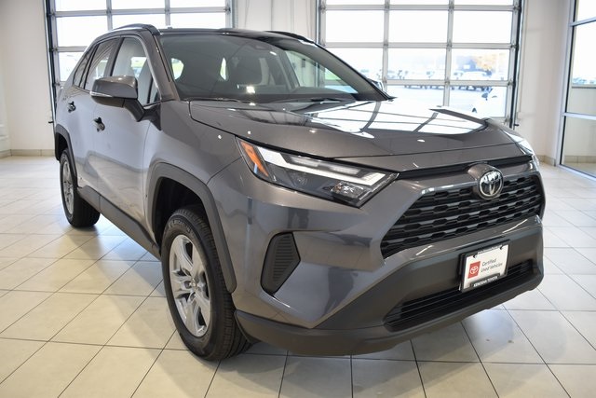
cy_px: 199
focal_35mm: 30
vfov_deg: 43.6
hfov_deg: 61.9
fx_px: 497
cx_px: 298
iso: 140
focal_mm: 20
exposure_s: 1/30
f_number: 3.8
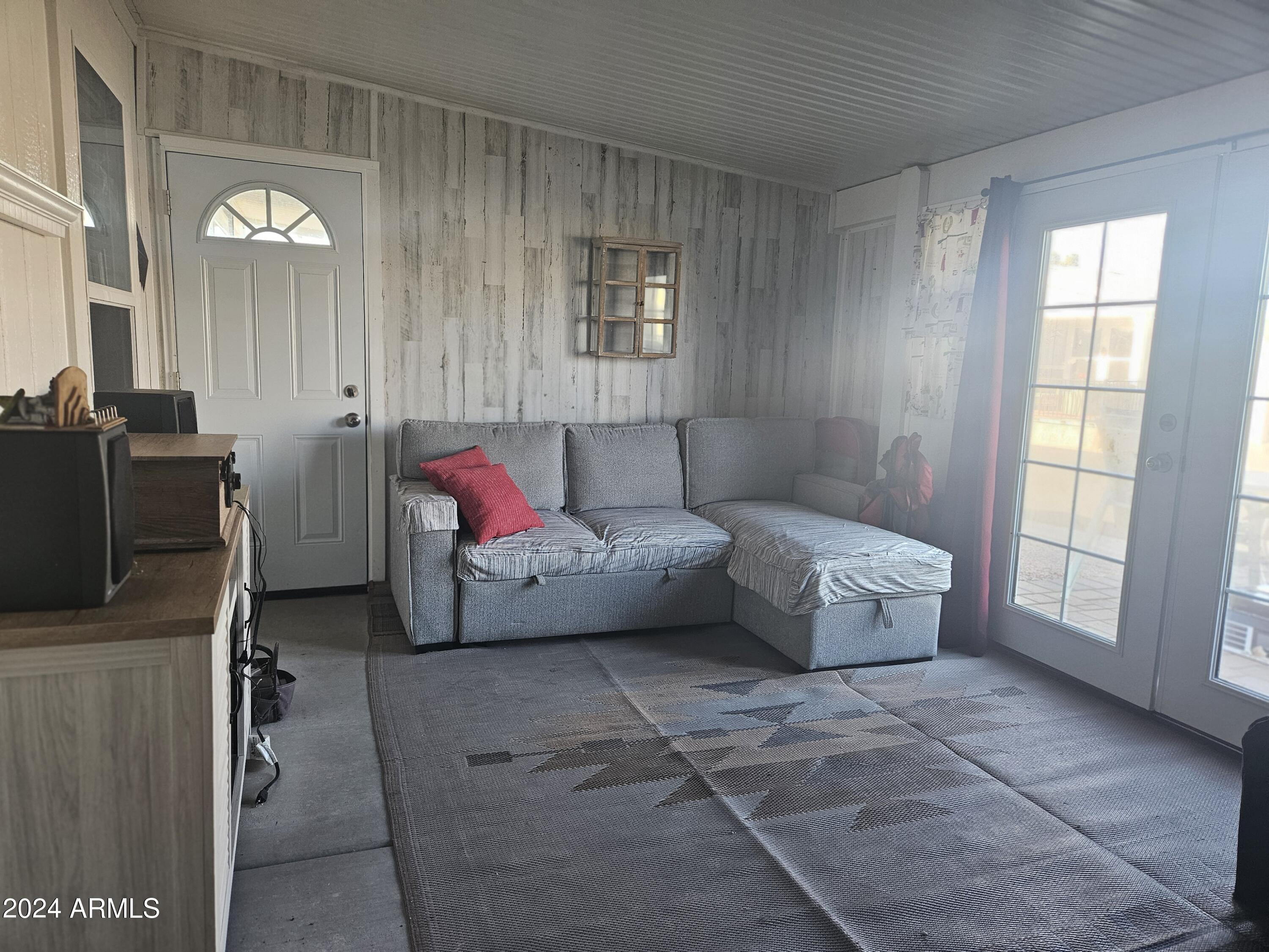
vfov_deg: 58.9
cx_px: 634
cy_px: 476
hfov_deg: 73.9
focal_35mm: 23
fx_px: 843
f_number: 1.8
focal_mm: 5.4
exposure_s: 1/120
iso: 160
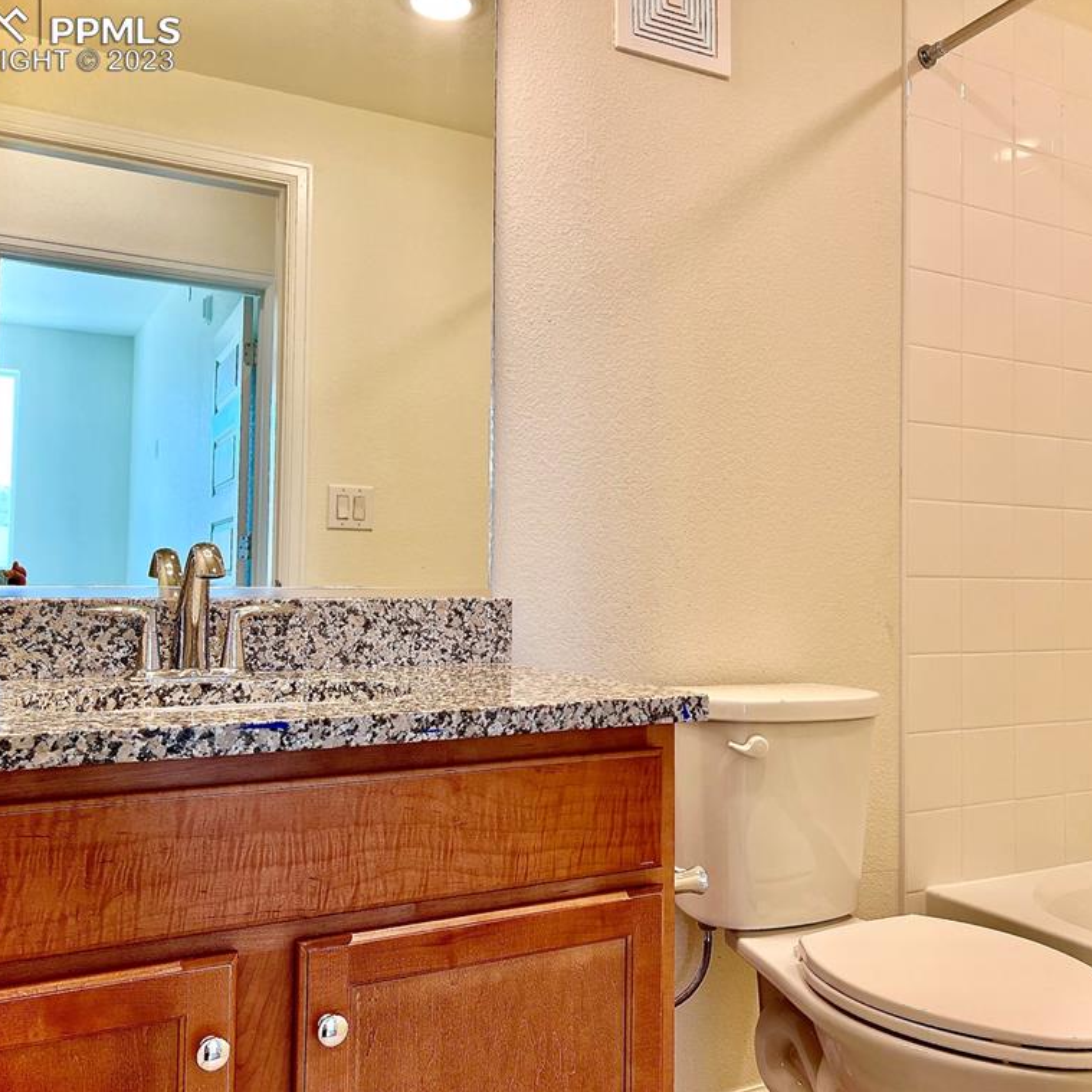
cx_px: 629
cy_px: 543
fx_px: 1106
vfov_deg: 52.5
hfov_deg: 52.3
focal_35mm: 31
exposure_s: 1/179
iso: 40
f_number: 1.5
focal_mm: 5.7
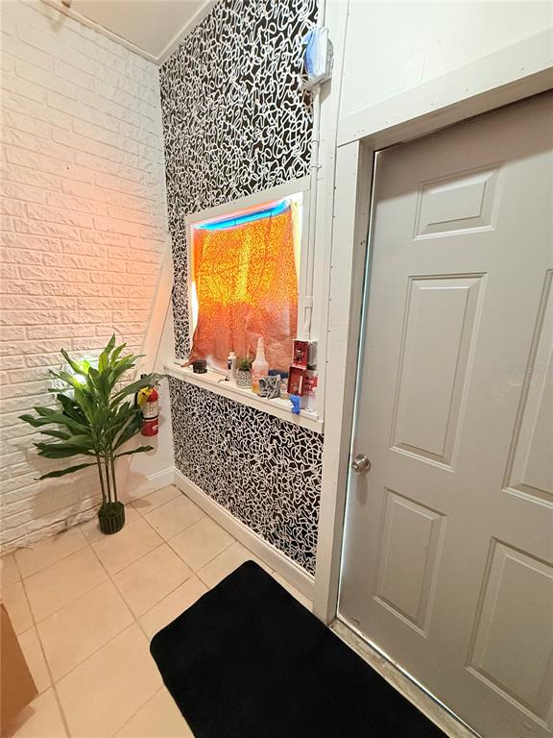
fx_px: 298
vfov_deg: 102.1
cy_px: 369
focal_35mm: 14
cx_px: 276
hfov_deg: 85.7
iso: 320
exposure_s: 1/61
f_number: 2.2
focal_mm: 2.22
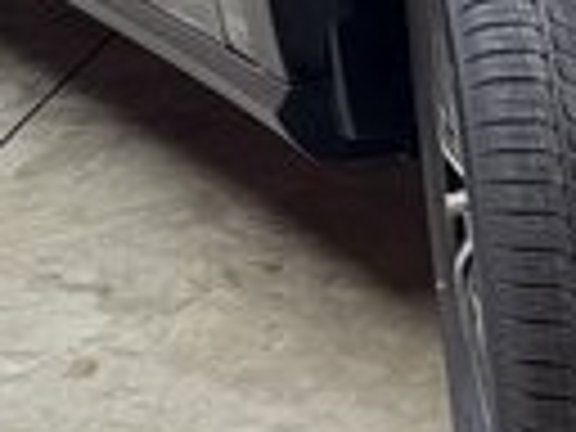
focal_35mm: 120
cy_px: -81
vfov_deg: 12.1
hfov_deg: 15.3
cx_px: 824
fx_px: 1997
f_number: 1.78
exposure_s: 1/120
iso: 100
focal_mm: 6.76
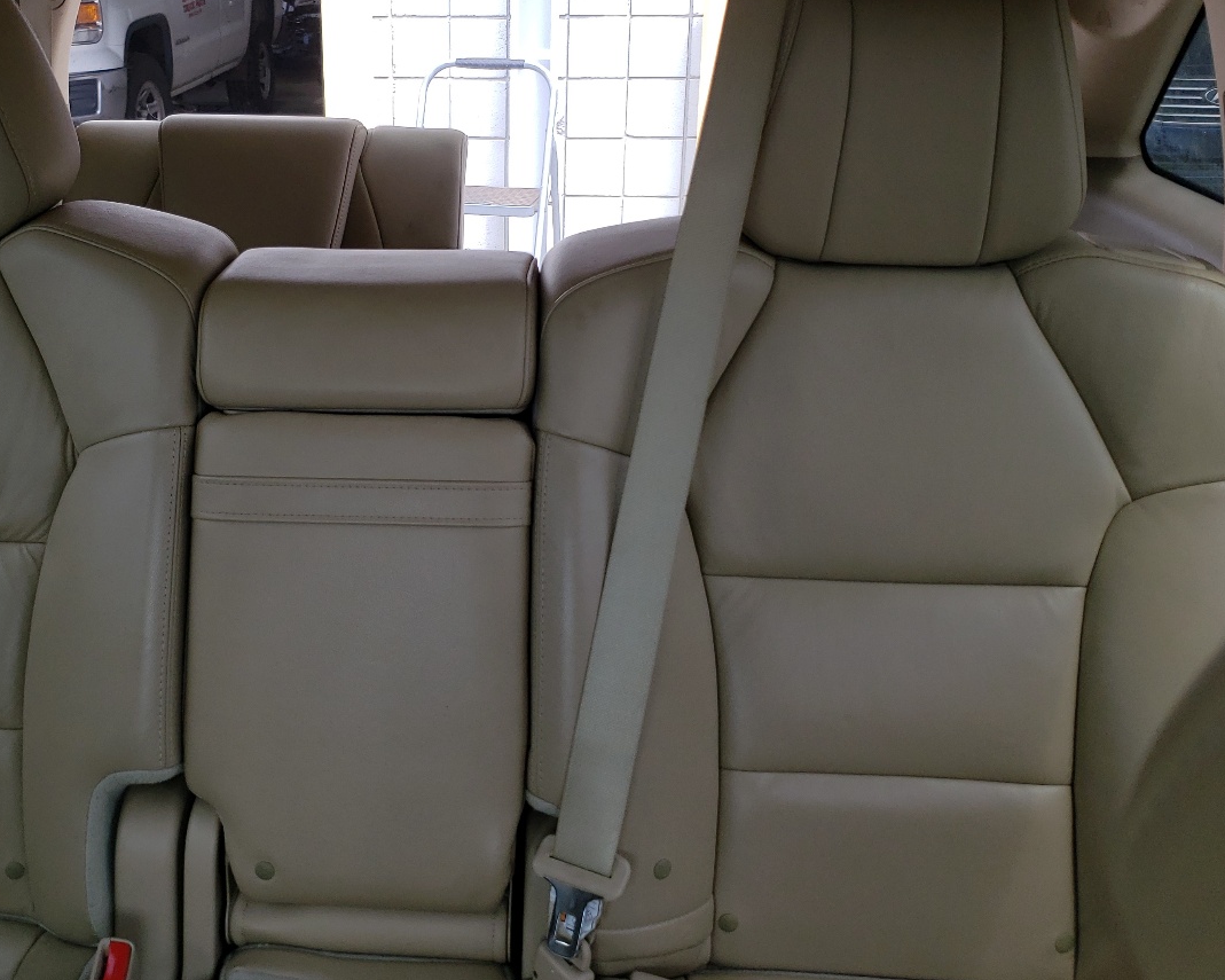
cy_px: 334
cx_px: 450
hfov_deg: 47.5
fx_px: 1378
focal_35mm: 38
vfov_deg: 38.7
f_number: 1.5
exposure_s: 1/588
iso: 50
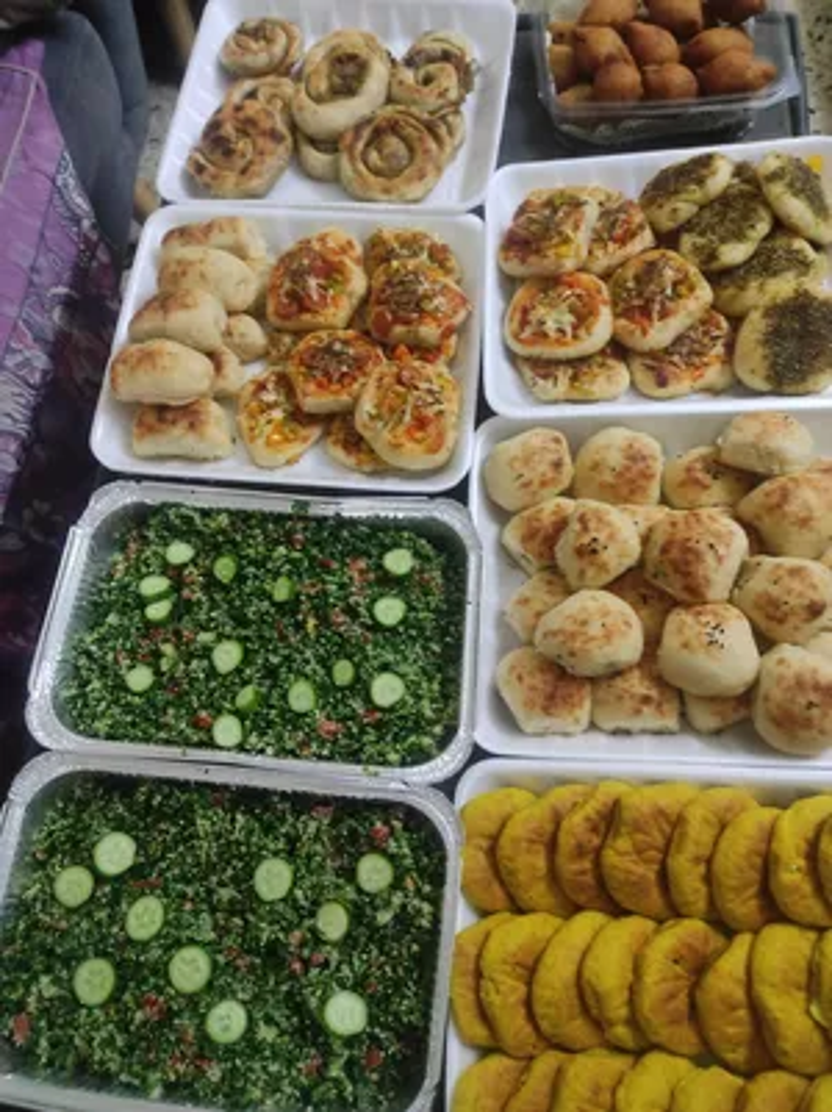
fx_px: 546
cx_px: 416
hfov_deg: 74.6
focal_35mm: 17
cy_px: 556
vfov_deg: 91.1
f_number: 1.79
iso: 1408
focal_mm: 4.74
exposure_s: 1/25
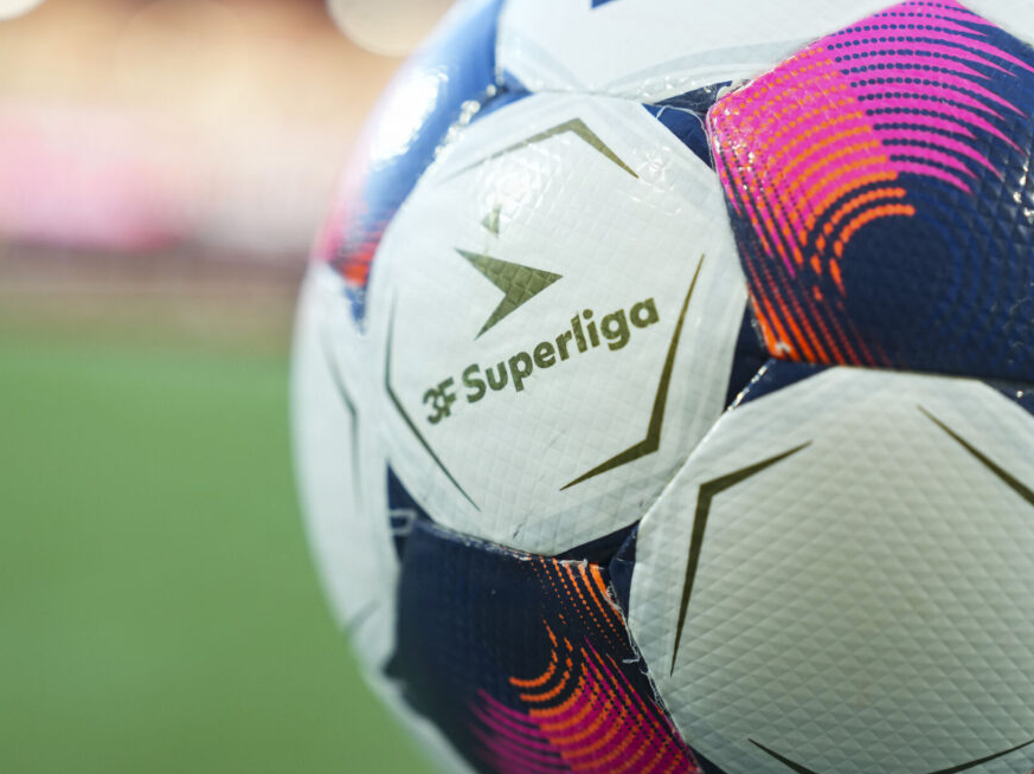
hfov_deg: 24.7
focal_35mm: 79
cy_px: 378
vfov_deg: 18.6
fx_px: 2359
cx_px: 503
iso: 800
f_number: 2.8
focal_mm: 70
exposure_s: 1/1000
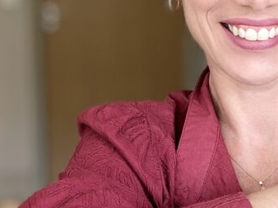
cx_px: 162
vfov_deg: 16.2
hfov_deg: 21.5
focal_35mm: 91
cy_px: 58
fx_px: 730
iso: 80
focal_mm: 2.69
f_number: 1.9
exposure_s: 1/76
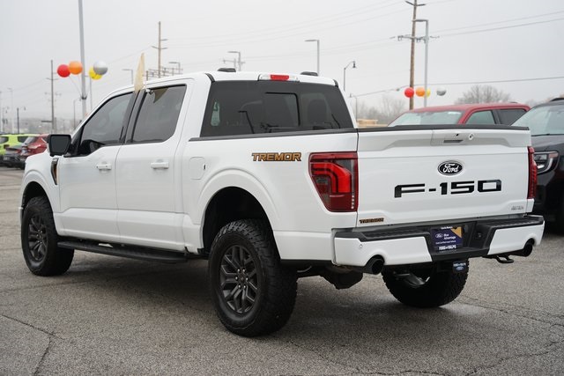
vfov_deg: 24.6
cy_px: 188
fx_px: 862
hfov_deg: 36.2
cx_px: 282
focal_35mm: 55
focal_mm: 55
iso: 100
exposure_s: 1/80
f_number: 5
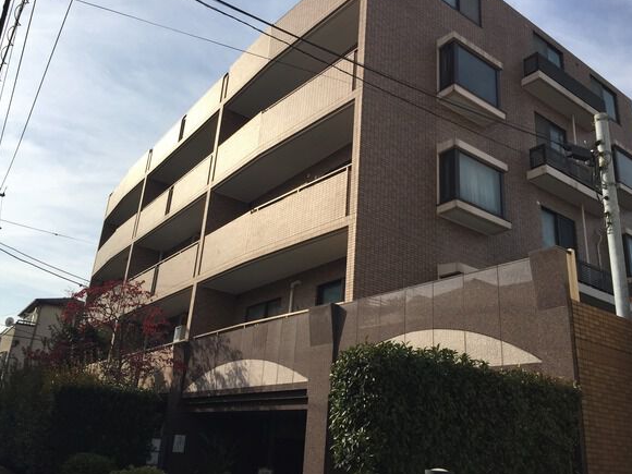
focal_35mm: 30
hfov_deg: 60.0
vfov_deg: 46.8
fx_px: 548
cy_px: 238
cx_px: 325
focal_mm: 4.15
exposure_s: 1/2326
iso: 32
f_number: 2.2
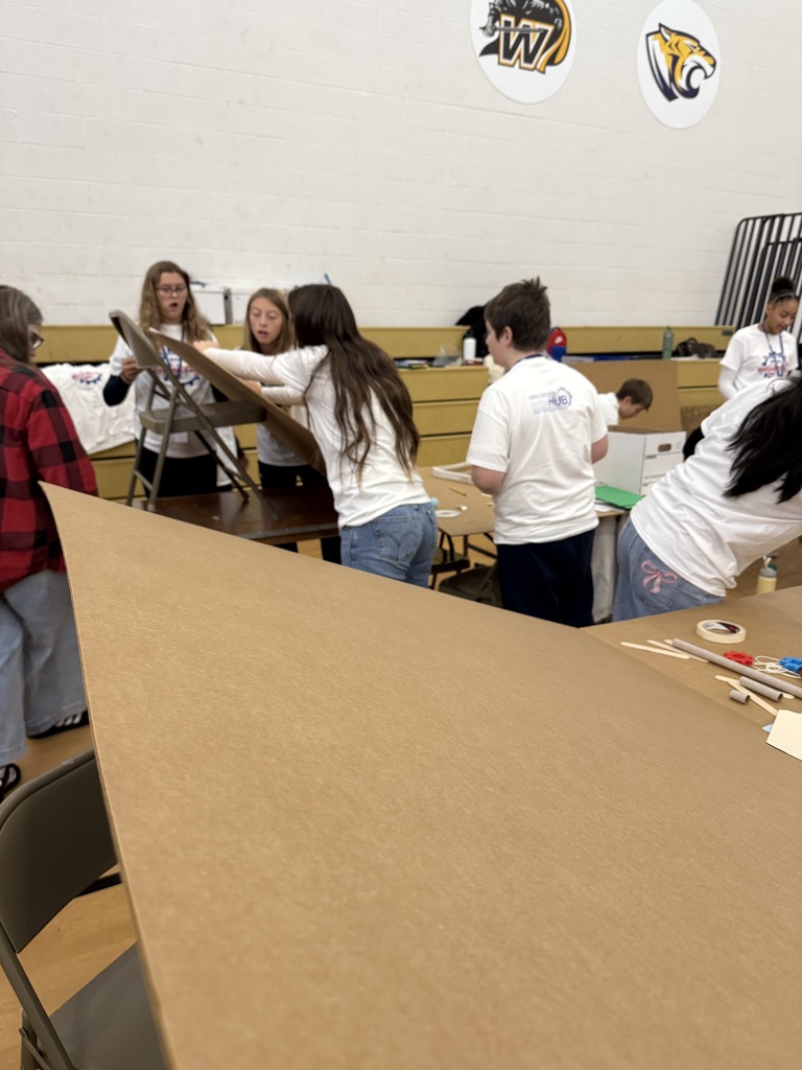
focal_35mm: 24
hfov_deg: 56.8
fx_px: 741
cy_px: 535
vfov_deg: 71.6
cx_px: 401
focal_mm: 6.76
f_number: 1.78
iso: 200
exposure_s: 1/60
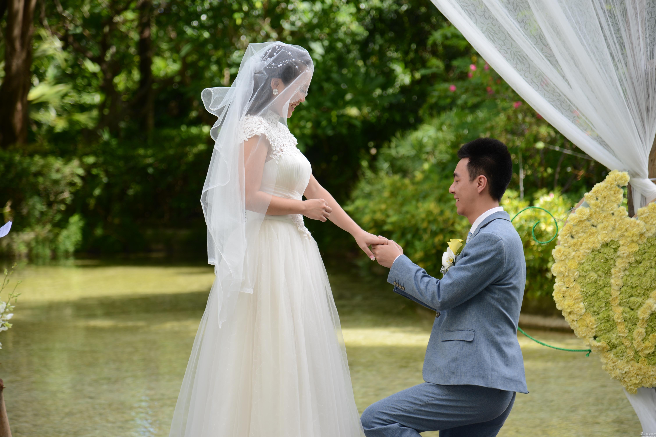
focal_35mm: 120
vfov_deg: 11.4
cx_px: 328
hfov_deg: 17.1
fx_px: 2186
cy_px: 218
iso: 100
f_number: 4
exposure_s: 1/250
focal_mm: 120
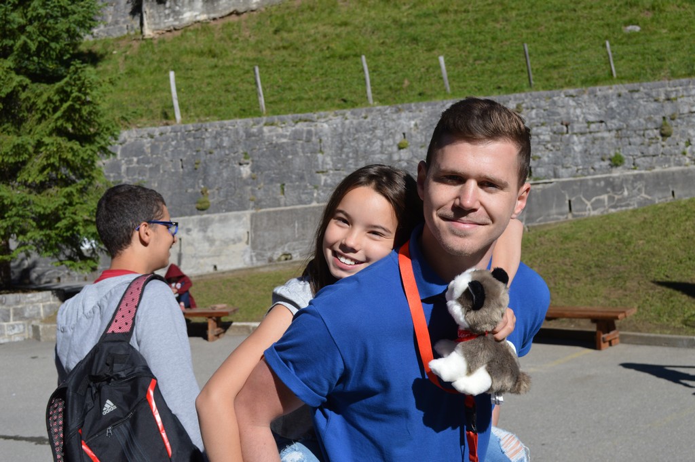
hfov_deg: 43.6
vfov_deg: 29.8
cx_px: 348
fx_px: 868
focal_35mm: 45
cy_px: 231
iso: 100
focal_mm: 30
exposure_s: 1/320
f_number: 7.1
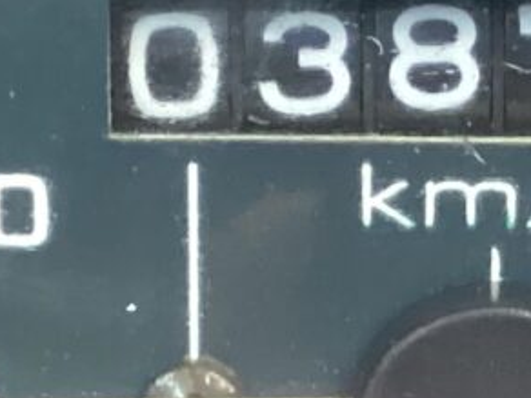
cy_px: 200
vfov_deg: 7.3
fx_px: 3129
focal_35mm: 204
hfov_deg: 9.6
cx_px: 504
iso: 500
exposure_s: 1/30
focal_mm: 3.3
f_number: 2.4
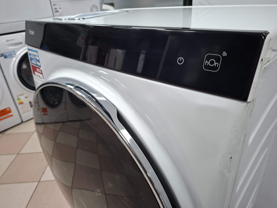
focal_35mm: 23
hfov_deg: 73.9
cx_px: 138
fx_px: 184
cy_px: 104
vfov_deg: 58.9
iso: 250
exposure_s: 1/50
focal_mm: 5.54
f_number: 1.8
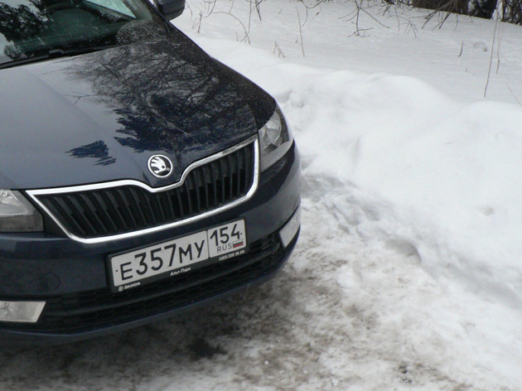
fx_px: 920
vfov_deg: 24.0
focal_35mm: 61
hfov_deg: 30.8
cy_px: 166
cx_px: 91
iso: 200
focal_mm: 6
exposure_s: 1/30
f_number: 2.8
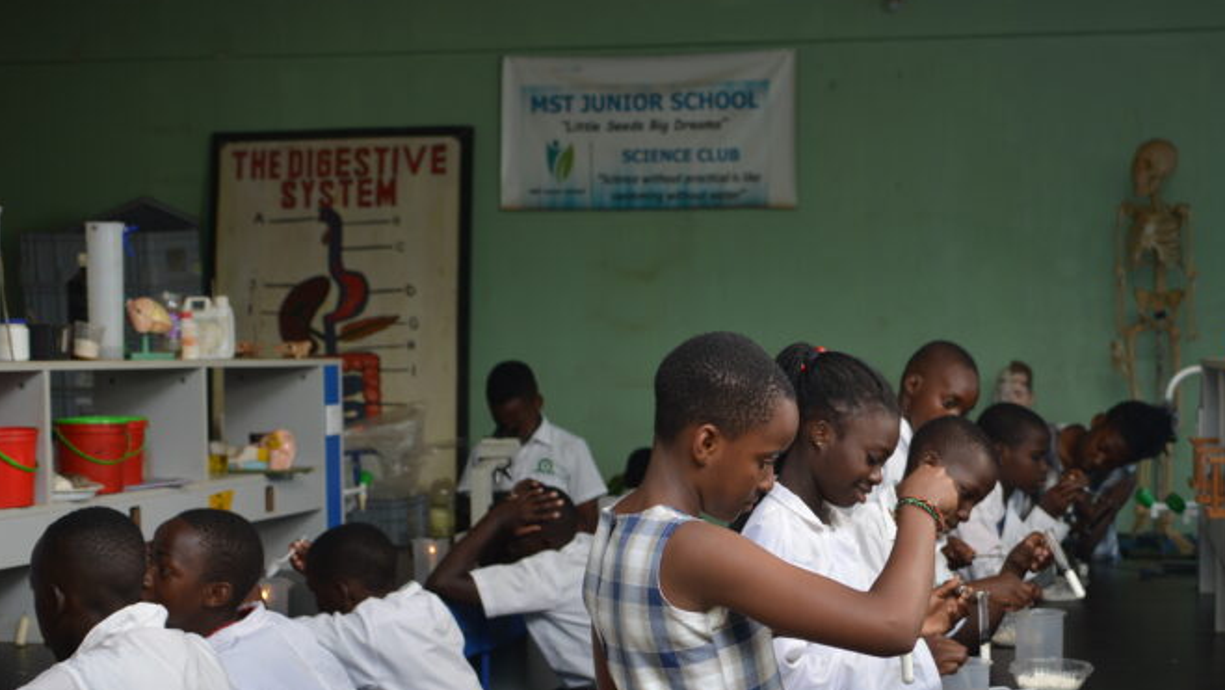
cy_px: 505
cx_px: 734
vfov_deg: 20.9
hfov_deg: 36.5
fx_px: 1852
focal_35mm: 57
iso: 200
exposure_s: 1/160
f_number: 3.2
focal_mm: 35
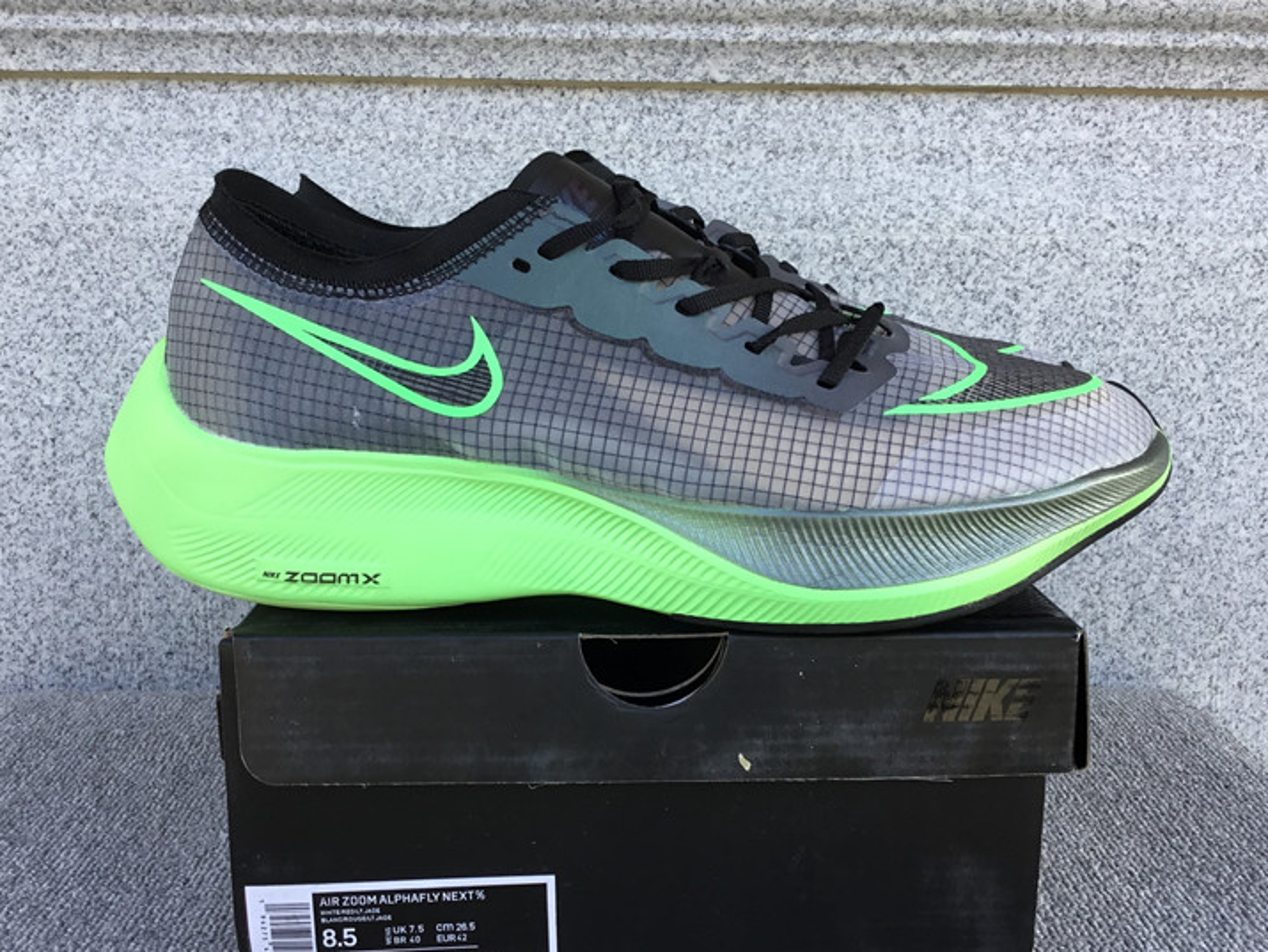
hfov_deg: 47.8
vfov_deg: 36.8
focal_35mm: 39
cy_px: 542
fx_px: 1429
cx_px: 638
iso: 25
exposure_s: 1/100
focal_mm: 3.3
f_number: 2.4
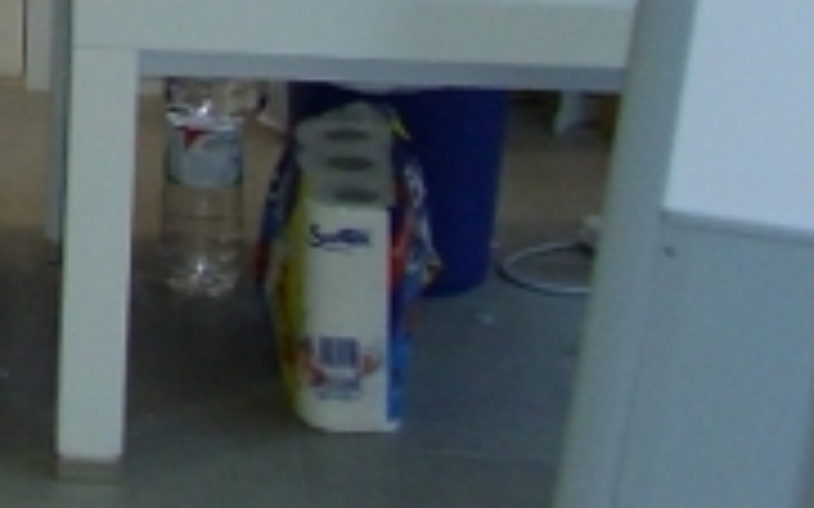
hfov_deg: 10.3
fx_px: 4214
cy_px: -946
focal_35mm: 190
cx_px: -747
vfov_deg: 6.4
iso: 80
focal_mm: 6
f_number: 2.7
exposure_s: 1/250
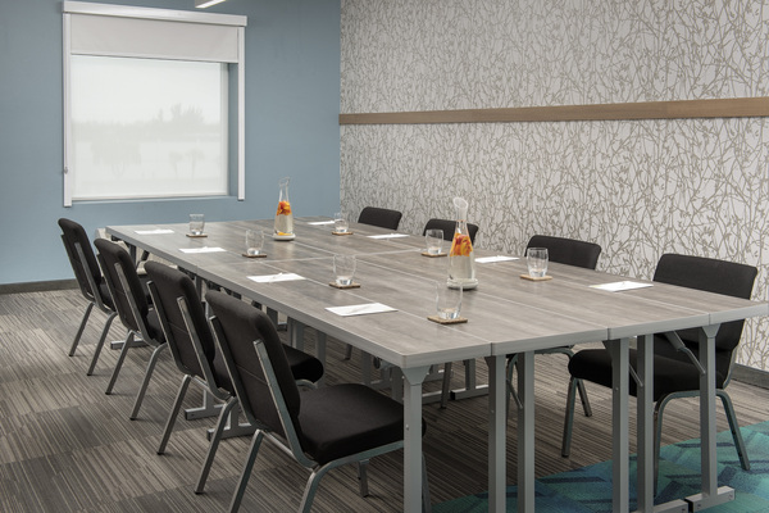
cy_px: 256
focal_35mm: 40
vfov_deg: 33.4
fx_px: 854
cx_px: 384
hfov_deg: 48.5
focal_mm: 40
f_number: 11
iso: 400
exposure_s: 1/125
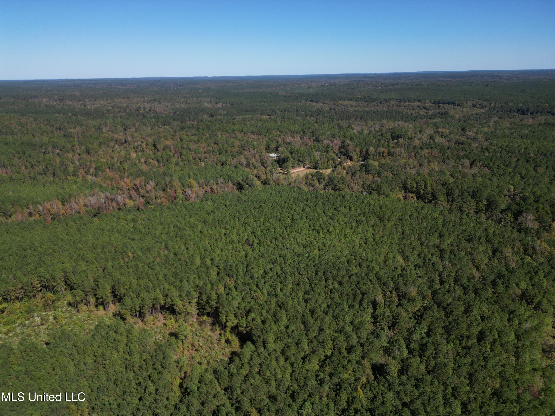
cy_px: 208
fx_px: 385
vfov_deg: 56.8
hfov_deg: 71.6
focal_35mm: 24
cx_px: 278
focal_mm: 6.72
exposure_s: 1/3200
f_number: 1.7
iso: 120
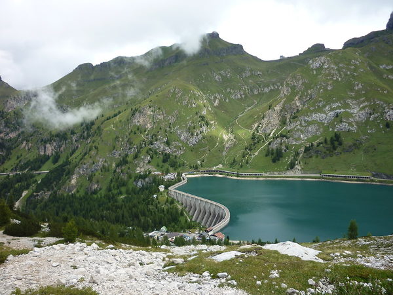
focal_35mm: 33
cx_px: 196
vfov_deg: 42.9
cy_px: 148
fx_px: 375
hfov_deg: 55.4
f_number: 2.8
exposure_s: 1/400
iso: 80
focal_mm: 5.5
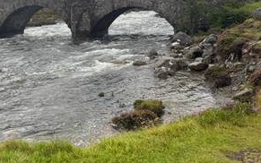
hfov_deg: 45.0
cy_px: 89
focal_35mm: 42
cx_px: 55
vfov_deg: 30.5
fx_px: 299
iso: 80
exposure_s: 1/888
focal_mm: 6.76
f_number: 1.78
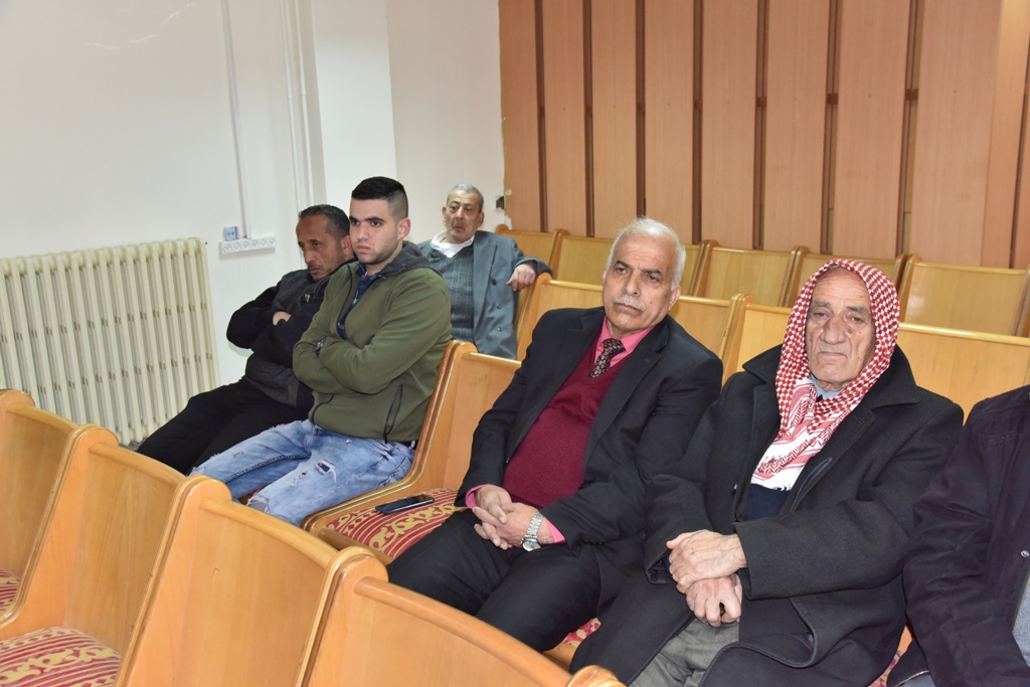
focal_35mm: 35
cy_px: 344
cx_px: 515
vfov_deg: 37.9
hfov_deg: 54.4
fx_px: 1001
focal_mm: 35
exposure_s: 1/160
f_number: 6.3
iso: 2500
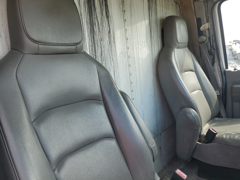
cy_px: 90
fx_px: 180
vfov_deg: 53.1
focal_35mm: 26
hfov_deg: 67.3
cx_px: 120
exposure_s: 1/455
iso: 50
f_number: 1.5
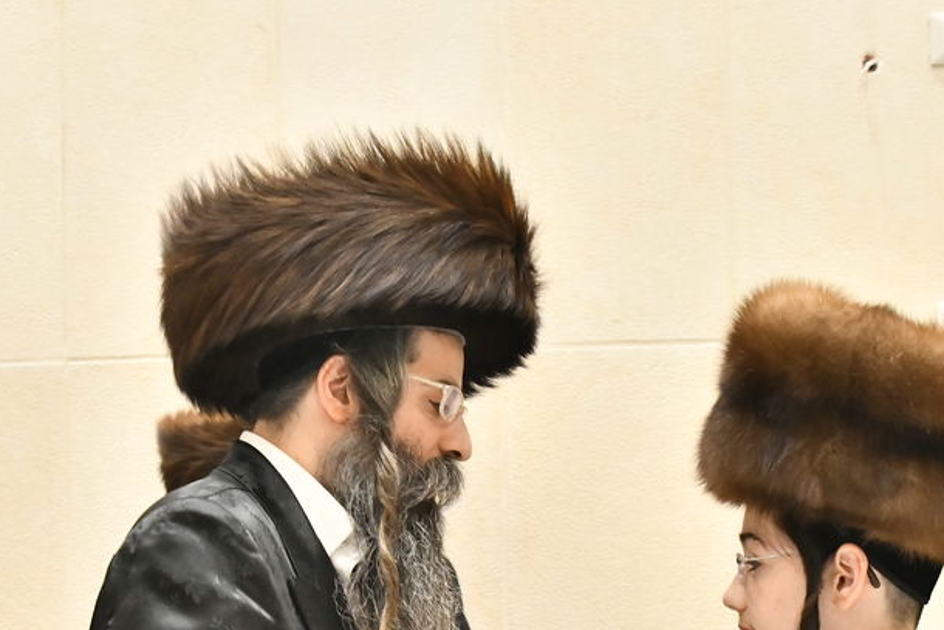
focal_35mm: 78
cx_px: 503
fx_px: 2046
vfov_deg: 17.1
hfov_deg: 26.0
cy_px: 625
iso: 4000
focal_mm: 34
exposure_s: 1/250
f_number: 5.6
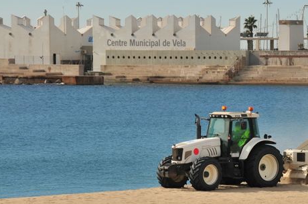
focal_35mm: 214
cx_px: 254
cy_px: 153
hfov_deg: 9.6
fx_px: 1828
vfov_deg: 6.4
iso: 200
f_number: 11
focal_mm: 82
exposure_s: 1/500
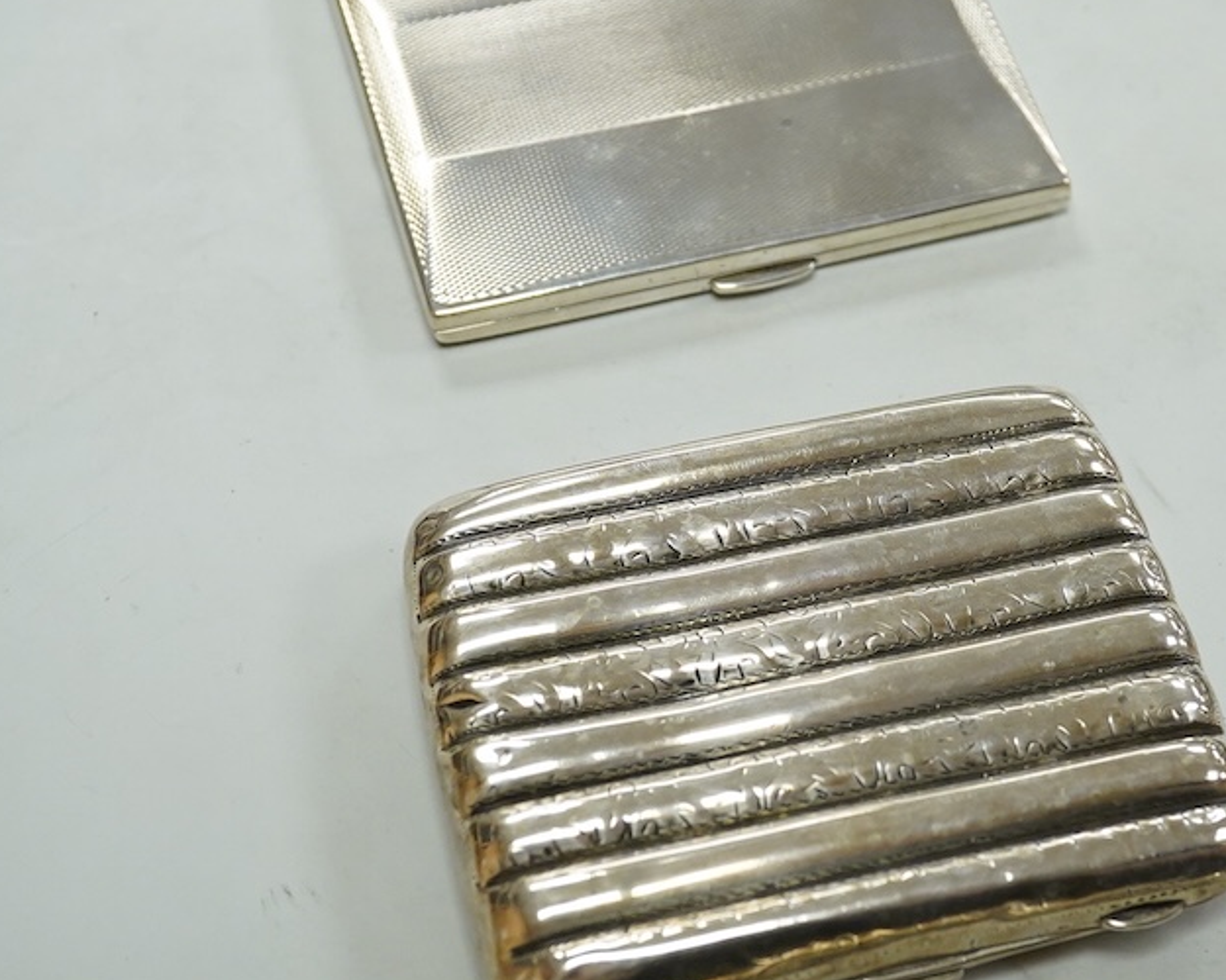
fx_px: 2758
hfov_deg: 25.0
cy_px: 488
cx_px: 793
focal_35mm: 76
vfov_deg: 20.2
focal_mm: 30
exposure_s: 1/400
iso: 2500
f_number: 7.1
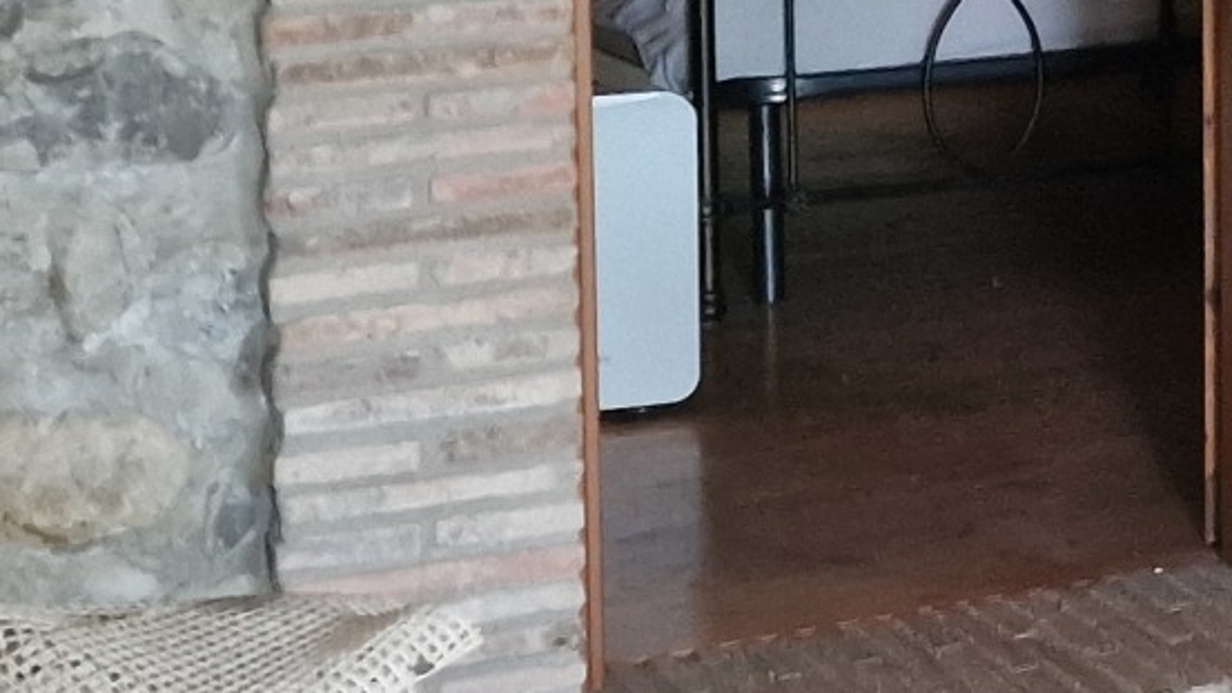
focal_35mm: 116
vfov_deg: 10.2
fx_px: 3789
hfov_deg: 16.3
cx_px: 2032
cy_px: -189
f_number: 1.8
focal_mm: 6.4
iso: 500
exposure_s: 1/100
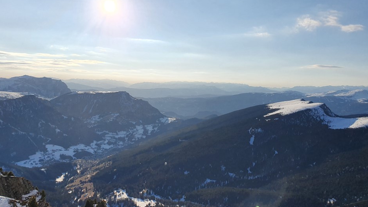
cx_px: 188
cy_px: 110
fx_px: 302
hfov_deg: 62.6
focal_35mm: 31
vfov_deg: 37.7
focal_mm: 4.32
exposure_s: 1/3824
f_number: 2.4
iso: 50
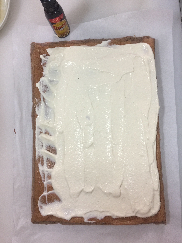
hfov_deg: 48.2
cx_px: 91
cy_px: 122
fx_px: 203
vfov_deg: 61.7
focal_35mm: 29
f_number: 2.2
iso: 50
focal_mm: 4.15
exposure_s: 1/33
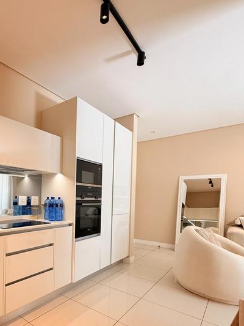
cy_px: 206
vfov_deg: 77.4
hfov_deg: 60.3
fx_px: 197
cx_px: 63
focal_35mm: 21
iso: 200
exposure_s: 1/100
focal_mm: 2.22
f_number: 2.2
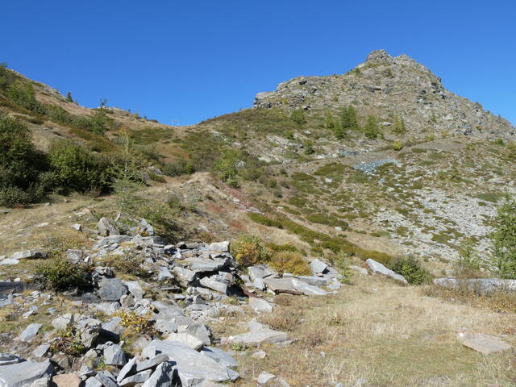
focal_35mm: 24
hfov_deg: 71.6
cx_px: 258
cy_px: 194
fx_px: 358
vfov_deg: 56.8
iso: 80
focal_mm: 4.3
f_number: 5.6
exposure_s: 1/250
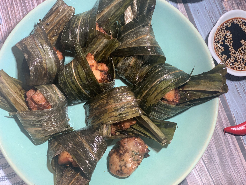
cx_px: 123
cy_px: 92
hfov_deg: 36.8
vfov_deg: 28.0
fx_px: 370
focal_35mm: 52
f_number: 2.4
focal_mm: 6
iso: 100
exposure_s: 1/50
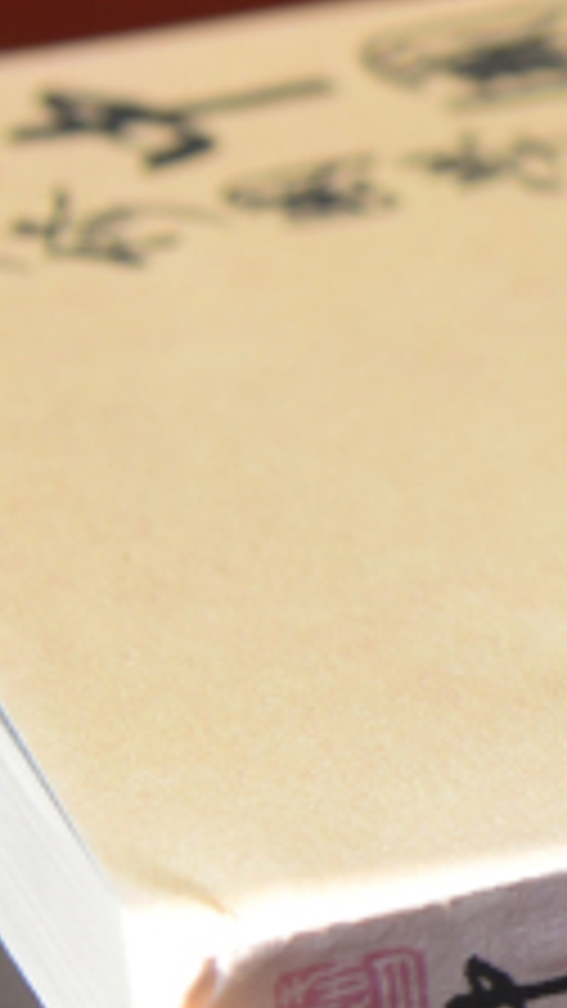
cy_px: 531
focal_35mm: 230
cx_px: 1359
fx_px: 6147
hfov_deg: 5.1
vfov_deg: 9.4
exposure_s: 1/60
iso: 400
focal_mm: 48
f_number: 4
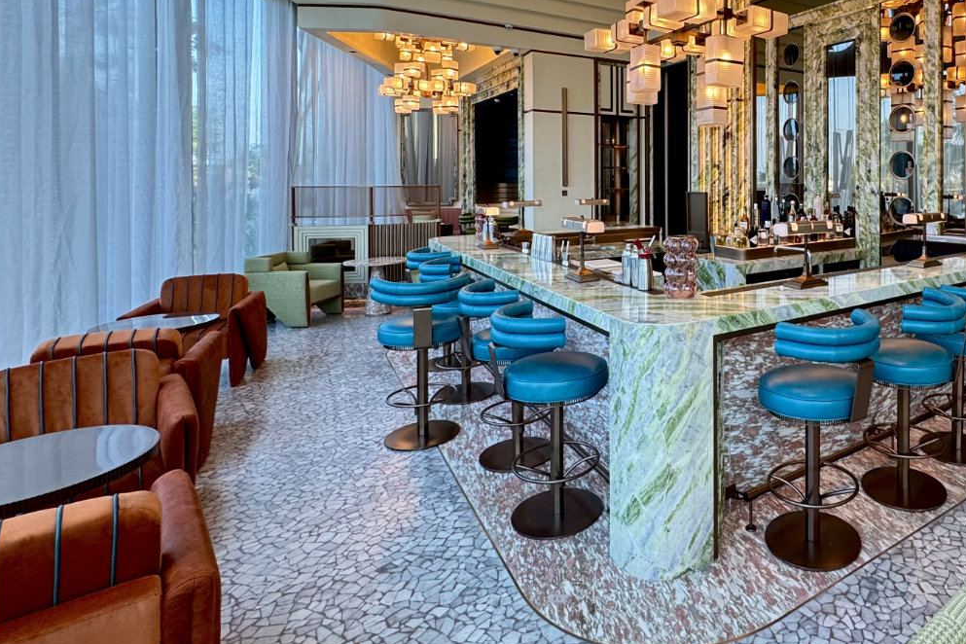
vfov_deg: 55.3
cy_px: 184
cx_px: 721
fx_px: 590
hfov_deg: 73.2
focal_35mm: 22
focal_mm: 2.2
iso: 125
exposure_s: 1/100
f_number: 2.2
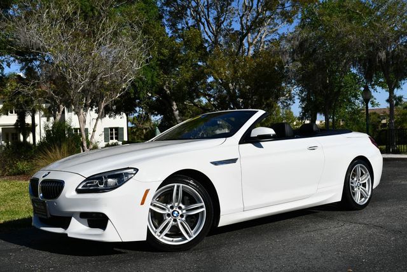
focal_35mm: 40
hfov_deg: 48.4
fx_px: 453
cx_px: 204
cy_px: 136
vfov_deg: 33.5
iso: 100
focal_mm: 20
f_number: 10
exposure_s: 1/400
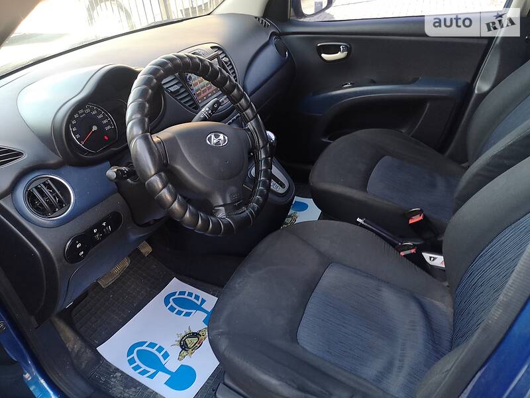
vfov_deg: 51.4
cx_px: 265
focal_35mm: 27
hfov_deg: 65.3
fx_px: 413
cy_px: 199
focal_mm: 4
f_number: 1.8
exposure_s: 1/50
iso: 100
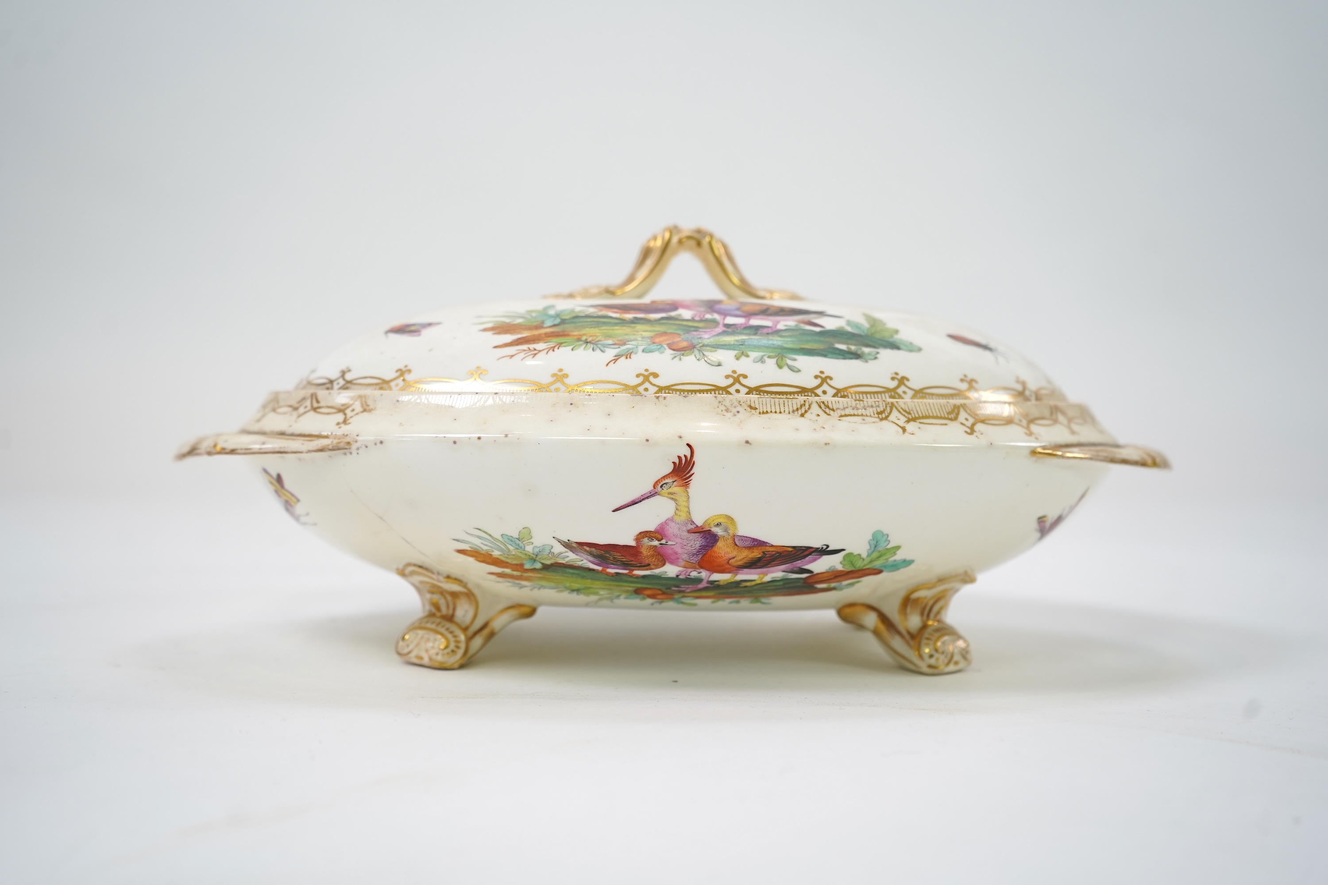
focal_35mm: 36
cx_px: 664
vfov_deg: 36.9
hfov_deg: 53.1
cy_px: 442
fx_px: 1328
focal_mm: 36
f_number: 5
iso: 320
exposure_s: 1/100
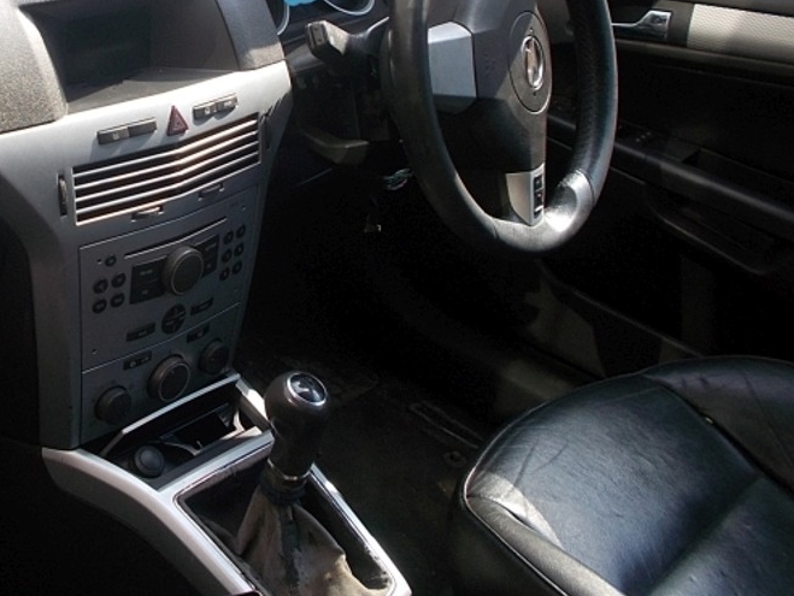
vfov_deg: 29.7
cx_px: 128
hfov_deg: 37.8
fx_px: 1102
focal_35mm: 48
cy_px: 128
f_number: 3.2
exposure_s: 1/100
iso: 80
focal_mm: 4.6
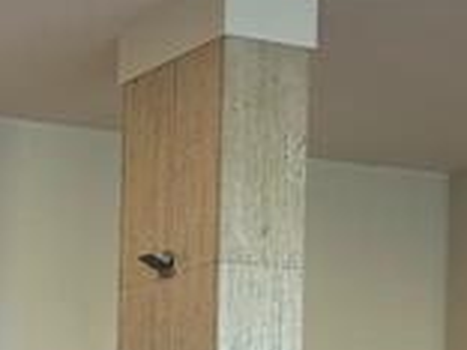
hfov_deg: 15.0
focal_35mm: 120
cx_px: -269
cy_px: 631
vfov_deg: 11.5
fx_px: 1619
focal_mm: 5.7
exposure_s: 1/60
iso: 64
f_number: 1.5
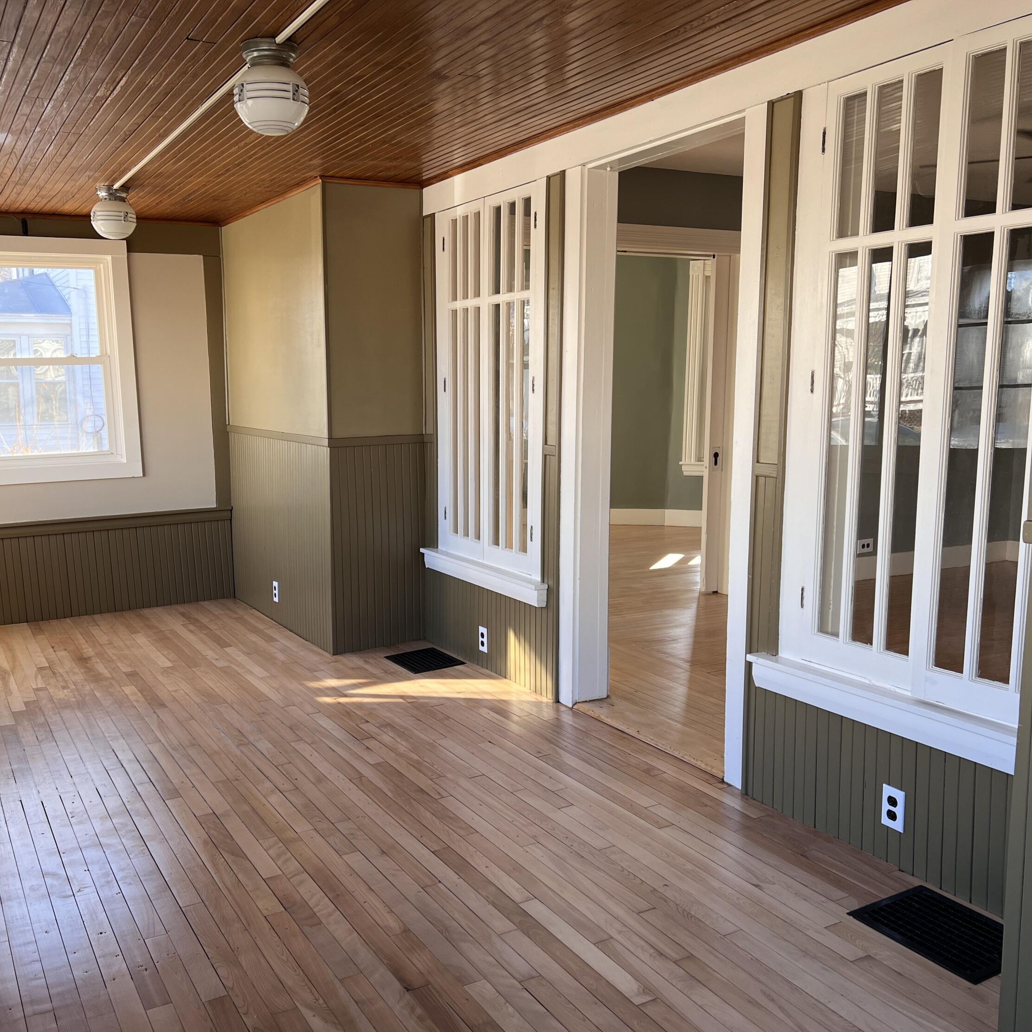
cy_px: 522
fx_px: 1046
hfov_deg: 52.4
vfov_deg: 52.5
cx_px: 447
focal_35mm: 31
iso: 40
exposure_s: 1/133
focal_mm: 5.7
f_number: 1.5
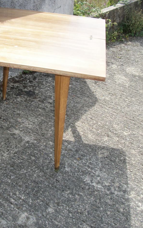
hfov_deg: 27.5
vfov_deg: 43.5
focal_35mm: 46
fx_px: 287
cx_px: 30
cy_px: 113
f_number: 2.9
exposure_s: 1/800
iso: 80
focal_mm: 5.7
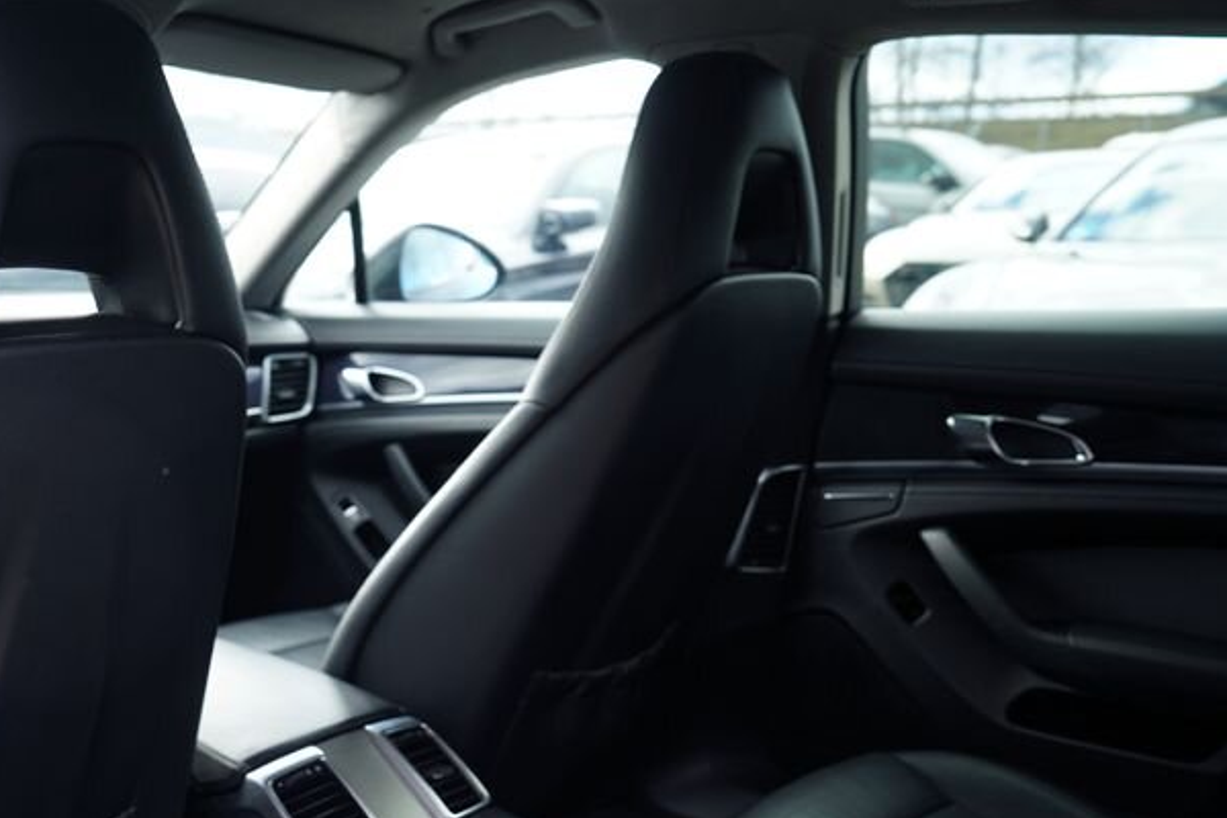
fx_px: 1397
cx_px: 366
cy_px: 692
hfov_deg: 46.3
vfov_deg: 31.5
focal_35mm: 41
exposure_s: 1/50
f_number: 3.5
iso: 100
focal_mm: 24
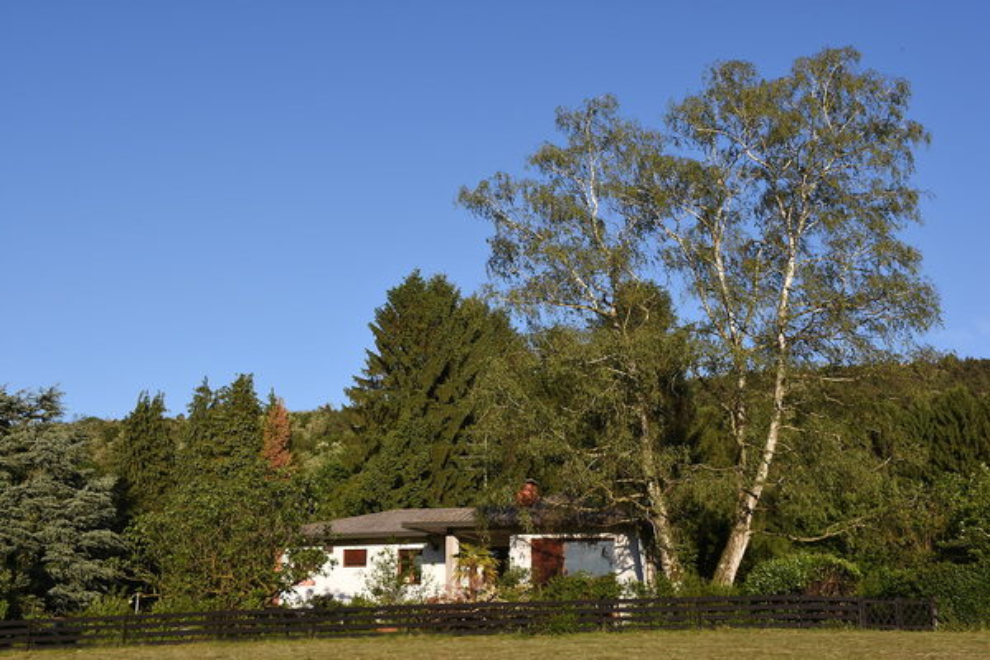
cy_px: 330
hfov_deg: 43.6
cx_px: 495
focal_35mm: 45
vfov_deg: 29.9
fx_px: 1237
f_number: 10
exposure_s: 1/125
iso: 100
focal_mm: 30
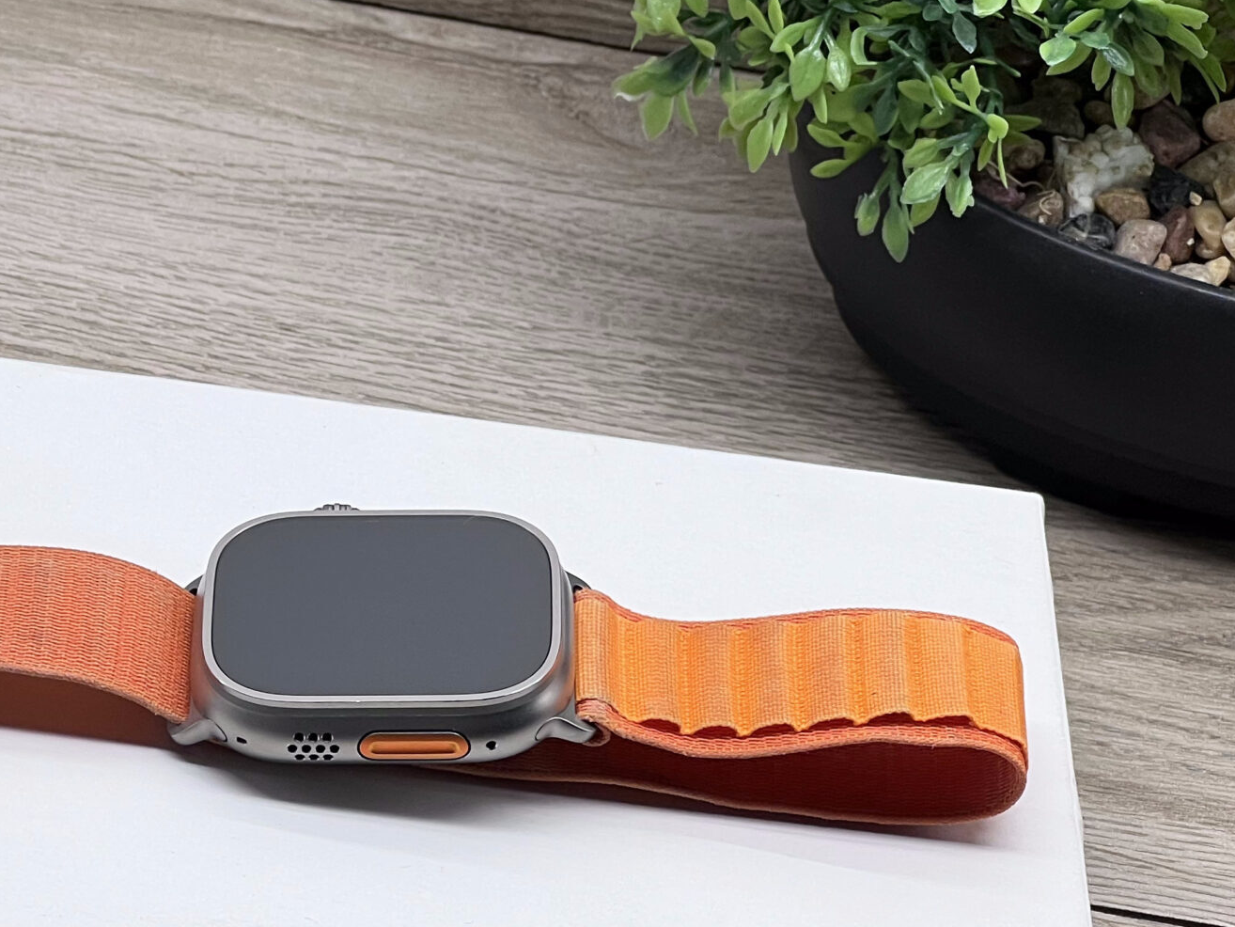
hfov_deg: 13.1
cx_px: 358
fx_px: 5353
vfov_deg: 9.9
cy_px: 641
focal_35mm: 150
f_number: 2.8
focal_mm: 9
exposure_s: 1/100
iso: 50
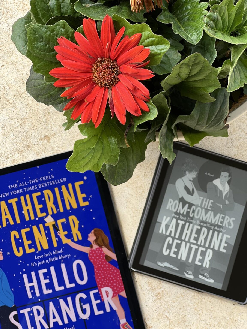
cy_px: 164
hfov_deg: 19.1
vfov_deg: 25.3
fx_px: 733
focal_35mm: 77
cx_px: 124
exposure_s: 1/121
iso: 25
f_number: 2.8
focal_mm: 9
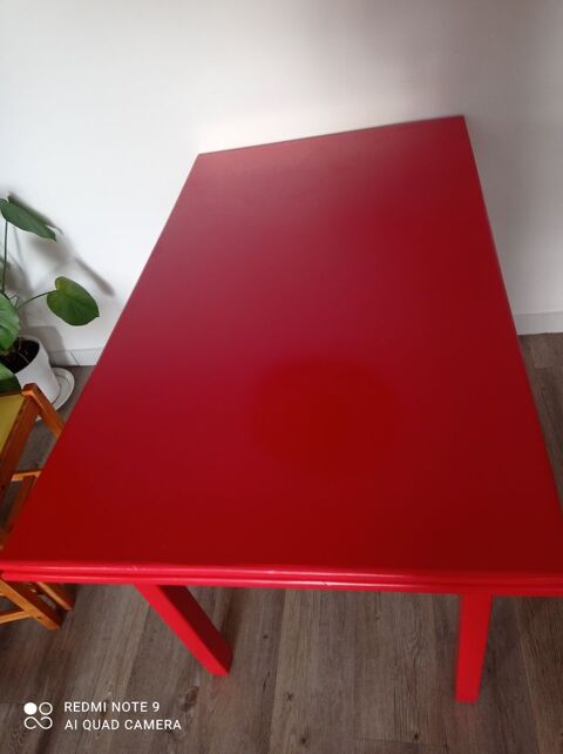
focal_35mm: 28
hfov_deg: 49.7
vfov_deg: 63.5
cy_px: 377
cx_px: 282
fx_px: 608
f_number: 1.79
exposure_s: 1/25
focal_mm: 4.74
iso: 369
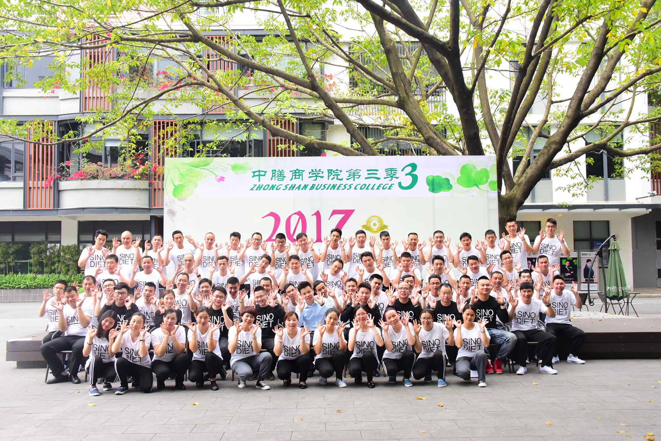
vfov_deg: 38.9
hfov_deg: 55.8
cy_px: 220
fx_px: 624
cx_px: 330
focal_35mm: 34
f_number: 9
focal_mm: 34
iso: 2500
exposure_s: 1/160
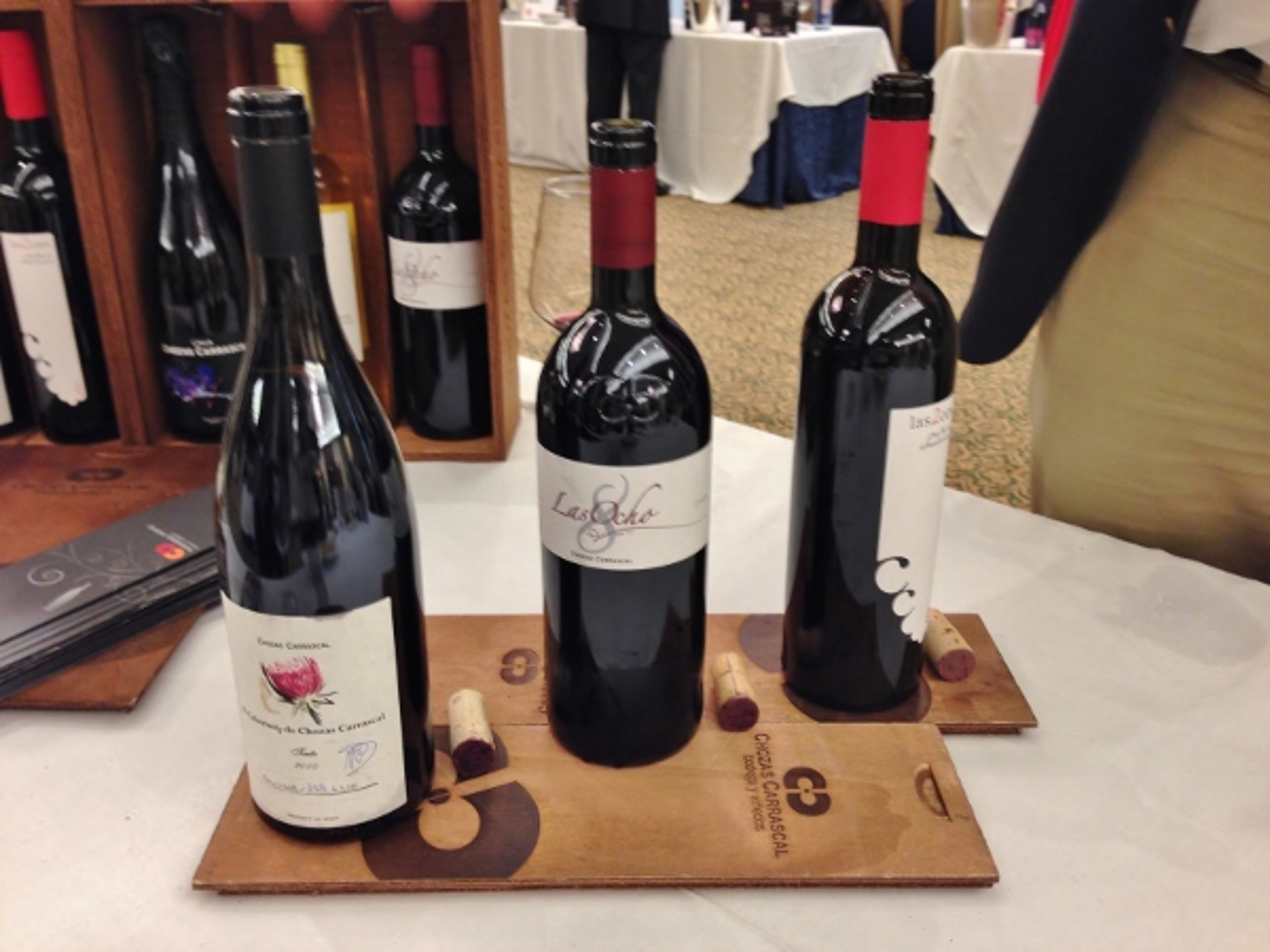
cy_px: 476
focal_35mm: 33
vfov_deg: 42.9
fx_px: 1211
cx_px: 635
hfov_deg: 55.4
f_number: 2.4
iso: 80
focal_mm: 4.12
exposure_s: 1/20
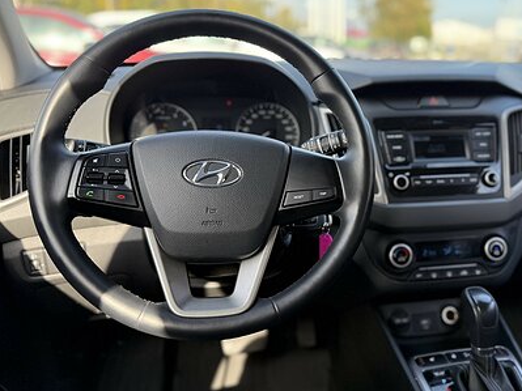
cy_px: 199
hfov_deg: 54.5
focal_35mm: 33
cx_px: 336
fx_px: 497
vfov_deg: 42.9
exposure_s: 1/410
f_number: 1.78
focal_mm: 6.76
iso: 100
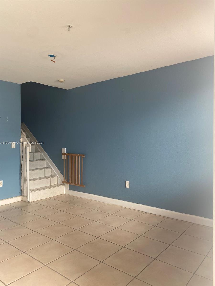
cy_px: 143
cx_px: 108
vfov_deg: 67.3
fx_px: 215
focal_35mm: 26
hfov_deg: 53.1
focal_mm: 4.25
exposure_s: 1/121
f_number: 1.8
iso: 50
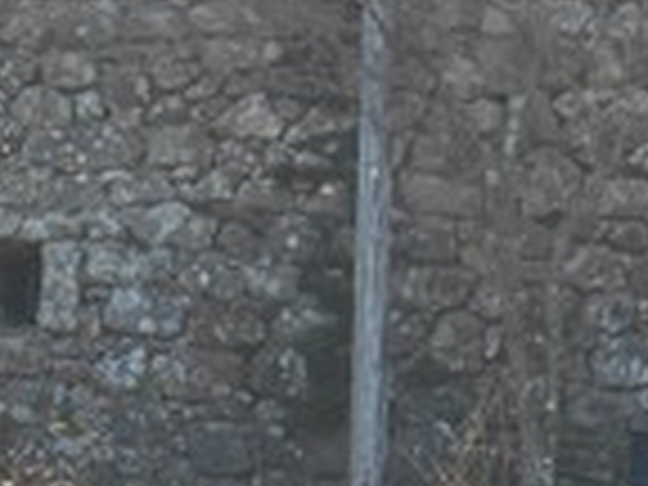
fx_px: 5073
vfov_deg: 5.5
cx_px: 342
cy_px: -54
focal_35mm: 271
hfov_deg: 7.3
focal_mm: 10.9
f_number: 4.4
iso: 80
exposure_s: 1/125
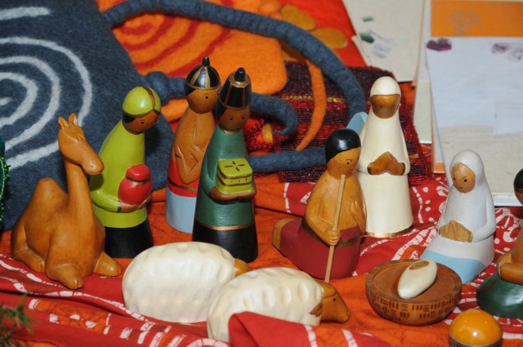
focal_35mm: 128
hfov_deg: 16.1
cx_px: 262
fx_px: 1850
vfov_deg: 10.7
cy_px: 174
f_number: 6.3
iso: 640
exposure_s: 1/60
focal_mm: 85
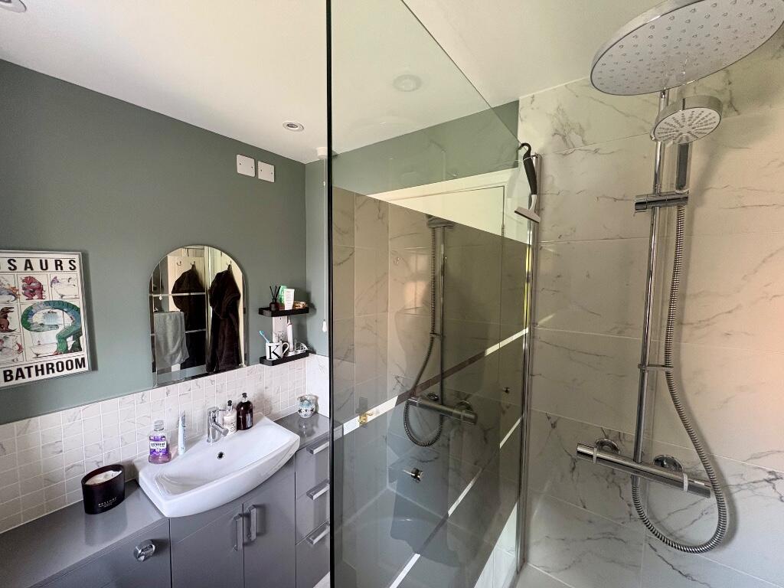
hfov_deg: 102.1
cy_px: 294
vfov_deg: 85.7
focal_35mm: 14
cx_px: 392
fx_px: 317
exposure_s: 1/60
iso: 400
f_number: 2.2
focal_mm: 2.22
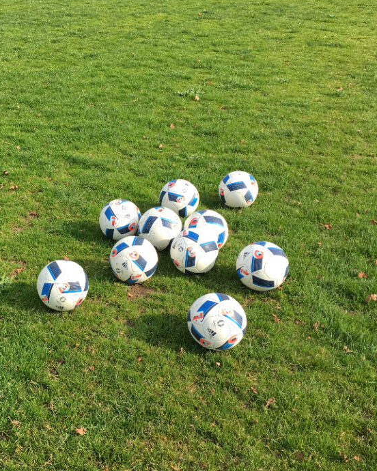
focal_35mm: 42
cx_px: 84
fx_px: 586
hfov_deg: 34.7
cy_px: 252
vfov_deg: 43.8
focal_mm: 4.15
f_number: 2.2
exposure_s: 1/855
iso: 25
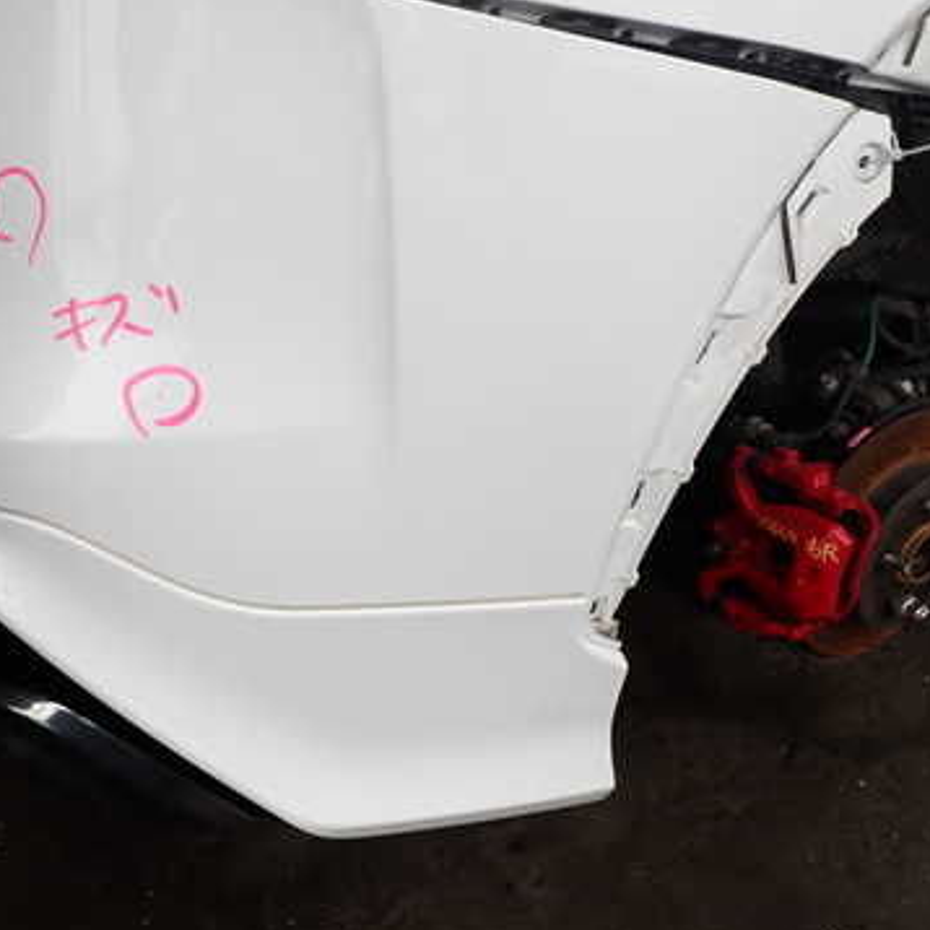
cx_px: 226
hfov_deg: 43.4
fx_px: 1125
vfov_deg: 44.9
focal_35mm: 37
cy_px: 491
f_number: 2.8
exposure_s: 1/320
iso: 100
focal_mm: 4.5
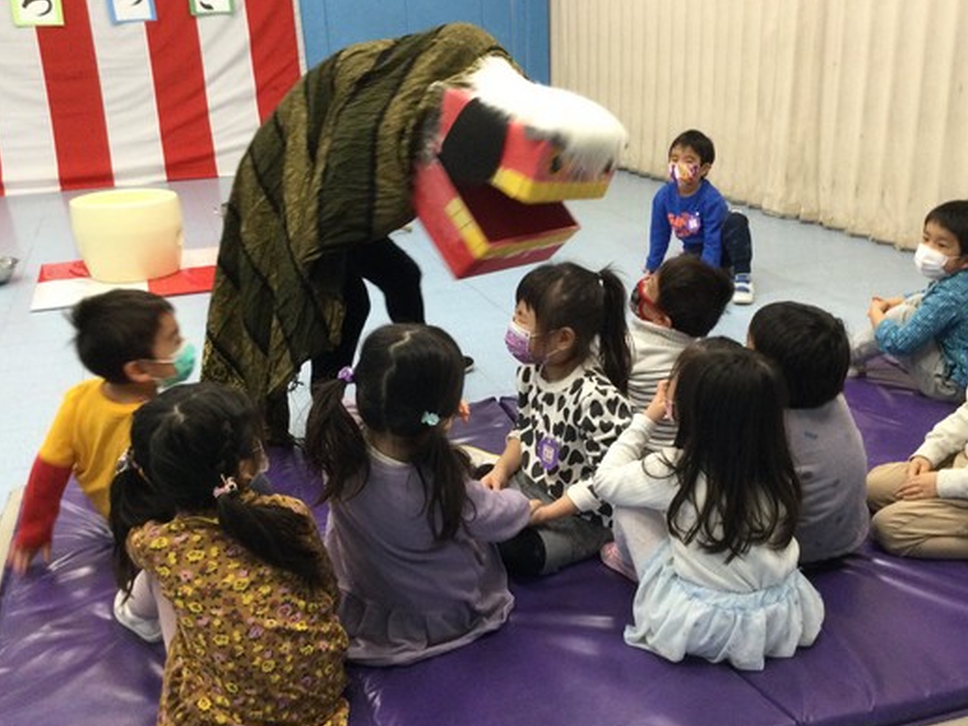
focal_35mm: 36
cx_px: 526
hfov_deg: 51.3
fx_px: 1007
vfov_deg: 39.7
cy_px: 382
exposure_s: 1/30
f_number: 2.4
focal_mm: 3.3
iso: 100
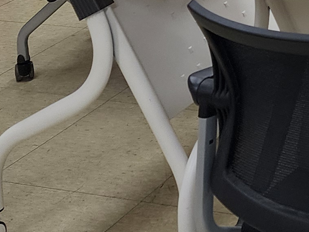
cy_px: -254
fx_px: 1080
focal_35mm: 121
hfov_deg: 14.3
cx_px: 560
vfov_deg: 11.0
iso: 125
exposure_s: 1/180
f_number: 1.8
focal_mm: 6.4
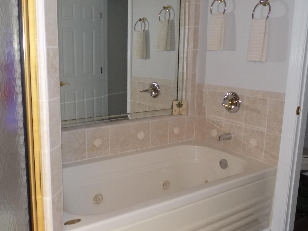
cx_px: 125
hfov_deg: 55.0
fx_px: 294
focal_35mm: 33
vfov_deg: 42.9
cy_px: 115
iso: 200
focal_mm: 4.3
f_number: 3.1
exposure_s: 1/30
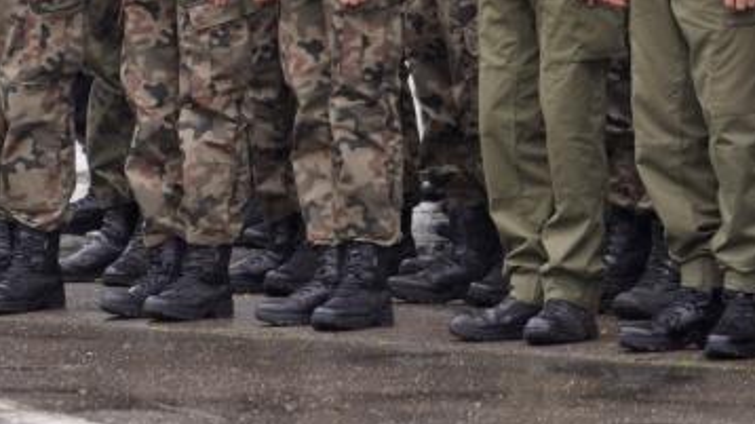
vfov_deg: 2.0
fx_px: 12006
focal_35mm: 600
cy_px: -60
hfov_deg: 3.6
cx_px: 129
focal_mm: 200
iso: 320
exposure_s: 1/160
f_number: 4
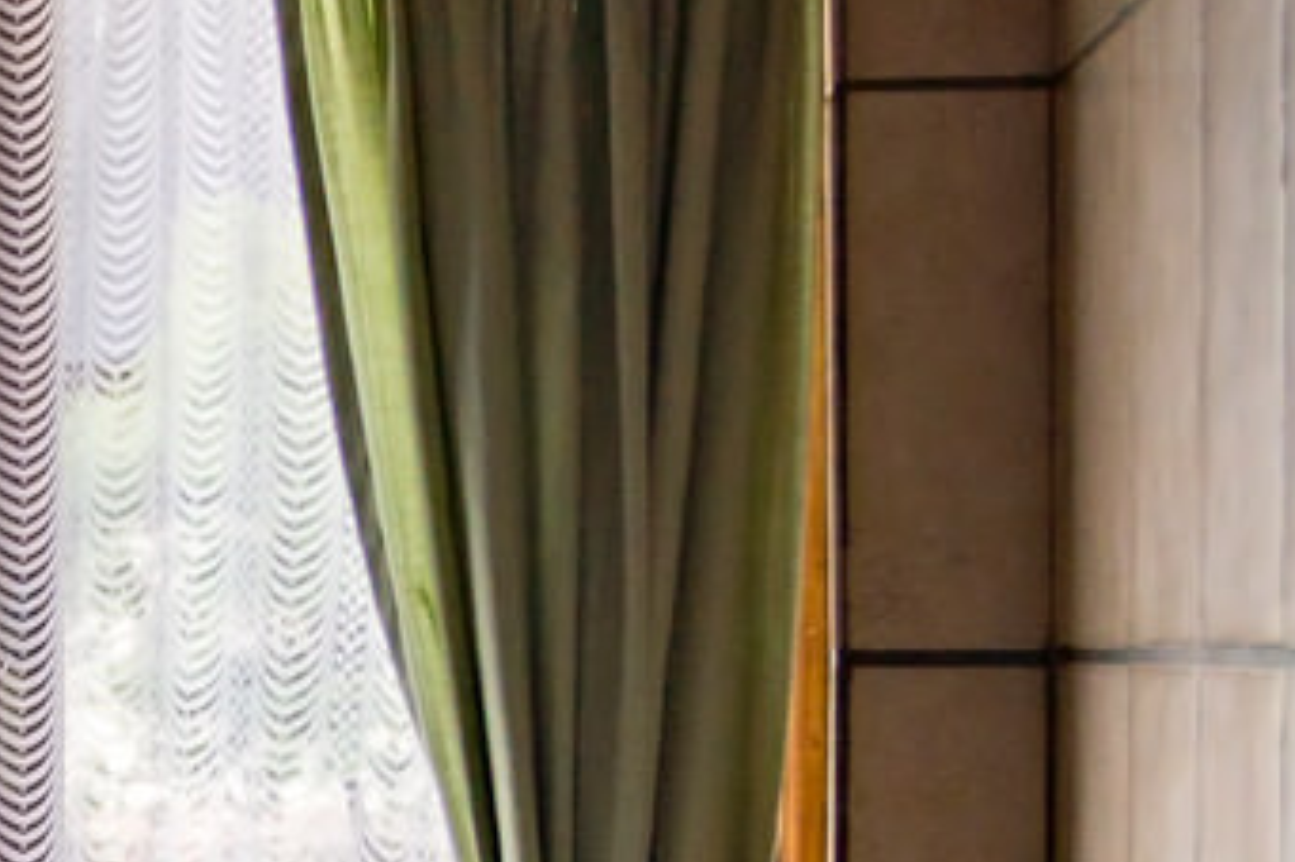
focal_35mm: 169
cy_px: 984
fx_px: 6076
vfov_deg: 8.0
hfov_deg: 11.3
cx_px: -999
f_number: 4
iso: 160
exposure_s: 1/160
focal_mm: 20
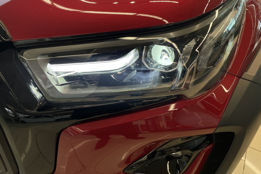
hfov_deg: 65.5
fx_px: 203
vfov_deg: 46.2
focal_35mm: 28
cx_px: 134
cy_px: 74
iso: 32
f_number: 1.6
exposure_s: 1/153
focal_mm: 4.2
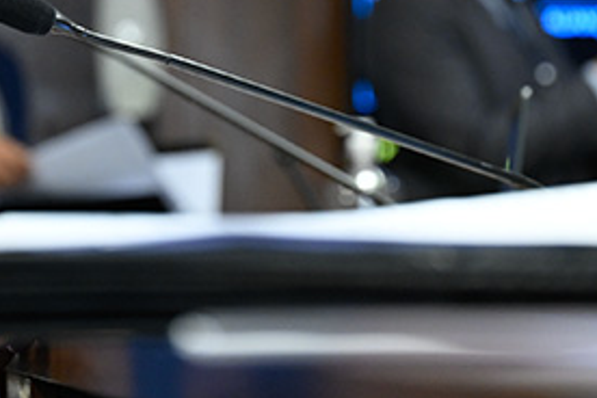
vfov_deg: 6.3
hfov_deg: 9.4
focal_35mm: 218
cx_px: 238
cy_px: -91
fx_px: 3615
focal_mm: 70
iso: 2500
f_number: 2.8
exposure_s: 1/160
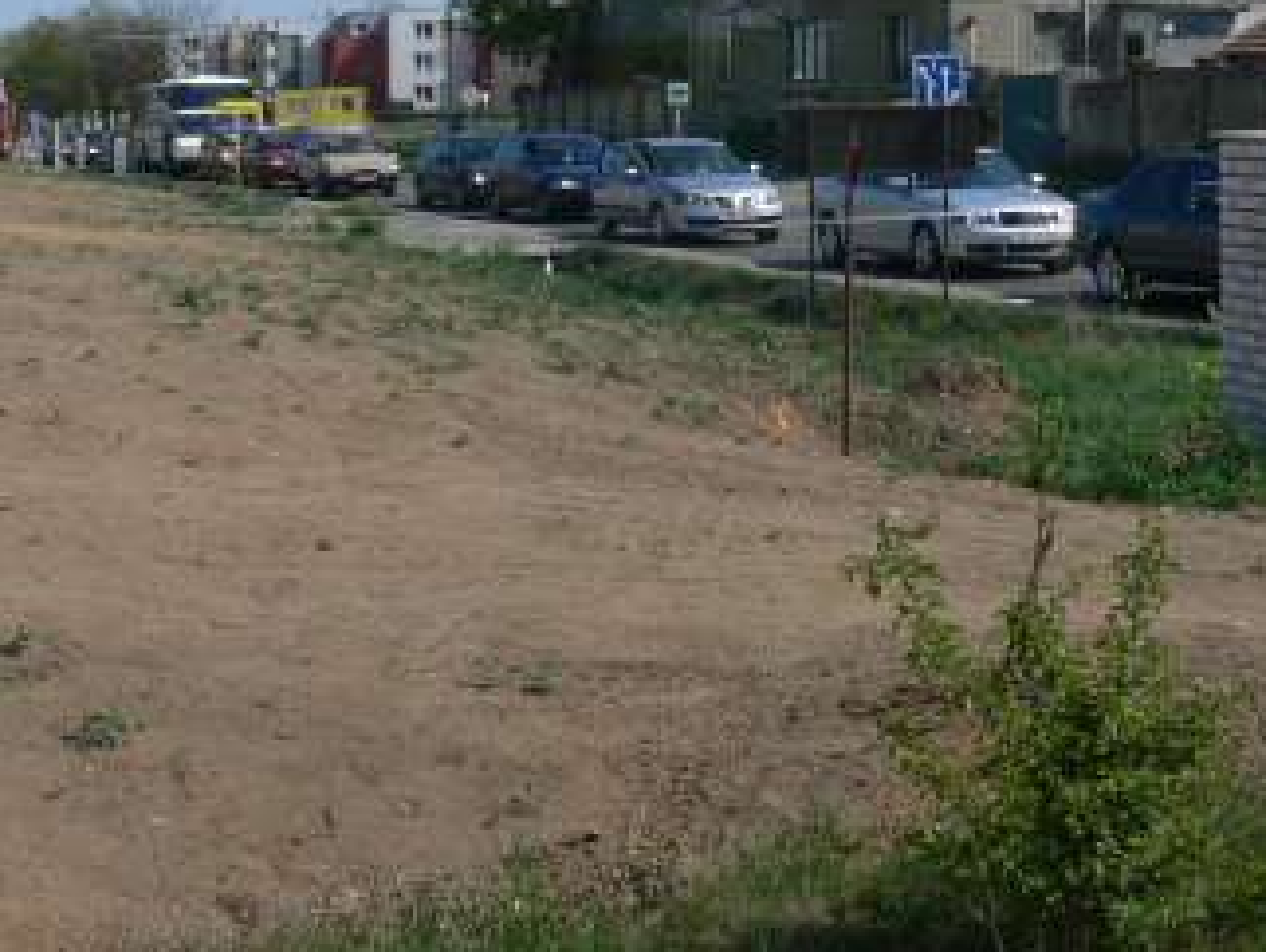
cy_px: 98
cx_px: 777
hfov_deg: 27.3
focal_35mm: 71
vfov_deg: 20.3
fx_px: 2599
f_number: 6.3
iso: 100
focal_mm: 7.4
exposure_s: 1/500
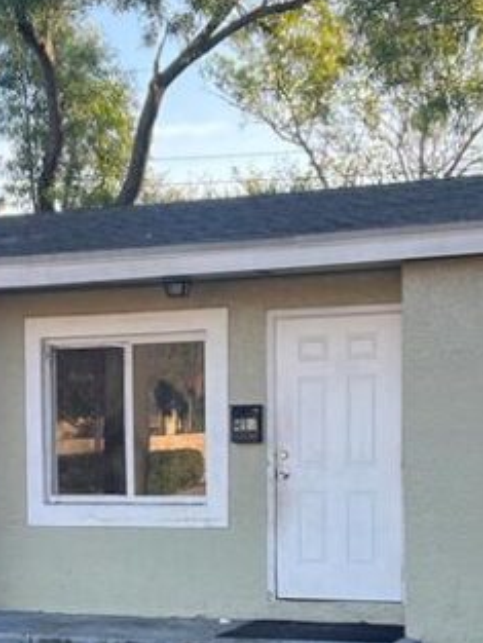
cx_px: 113
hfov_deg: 17.7
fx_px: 1543
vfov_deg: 23.2
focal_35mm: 83
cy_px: 522
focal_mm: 5.7
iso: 50
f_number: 1.5
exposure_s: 1/743
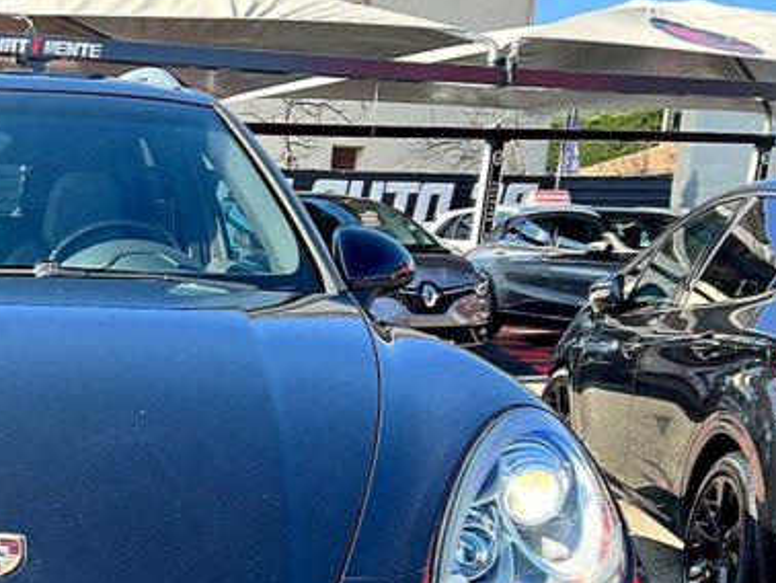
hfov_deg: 31.7
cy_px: 567
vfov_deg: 25.4
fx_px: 1234
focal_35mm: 55
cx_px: -33
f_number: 1.5
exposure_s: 1/894
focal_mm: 5.7
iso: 50
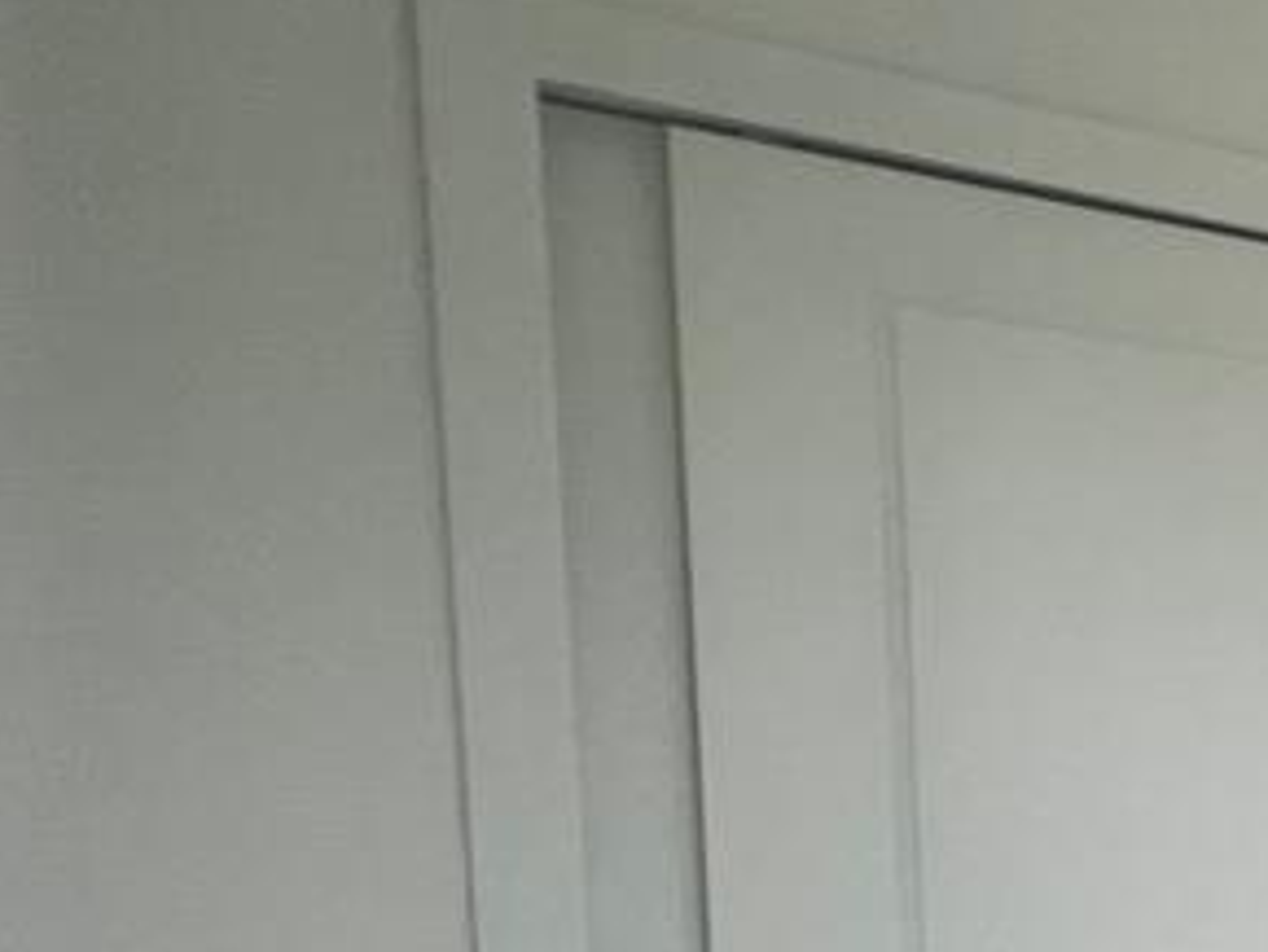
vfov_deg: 29.4
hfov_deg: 23.5
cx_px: 2207
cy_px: 956
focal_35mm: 46
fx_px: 1686
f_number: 1.8
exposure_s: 1/120
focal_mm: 1.57
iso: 40
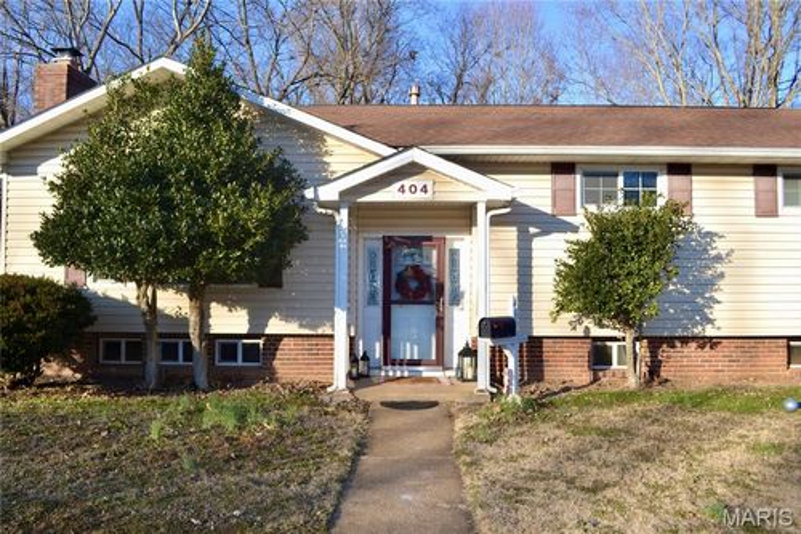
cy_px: 267
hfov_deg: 67.4
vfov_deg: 47.9
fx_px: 601
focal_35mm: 27
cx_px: 400
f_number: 5.6
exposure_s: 1/200
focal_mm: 18
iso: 100
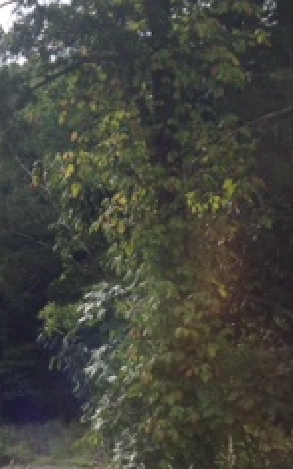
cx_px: -299
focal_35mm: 100
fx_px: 1278
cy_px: 374
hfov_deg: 11.7
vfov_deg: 20.6
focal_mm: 4.28
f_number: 2.4
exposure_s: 1/836
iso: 64
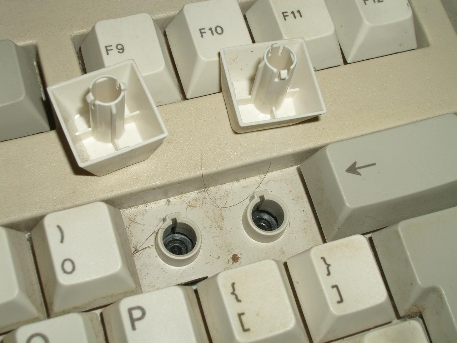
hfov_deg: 31.2
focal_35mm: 62
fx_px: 819
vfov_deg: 23.7
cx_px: 228
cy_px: 172
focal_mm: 10.2
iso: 80
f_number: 5.6
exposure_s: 1/60
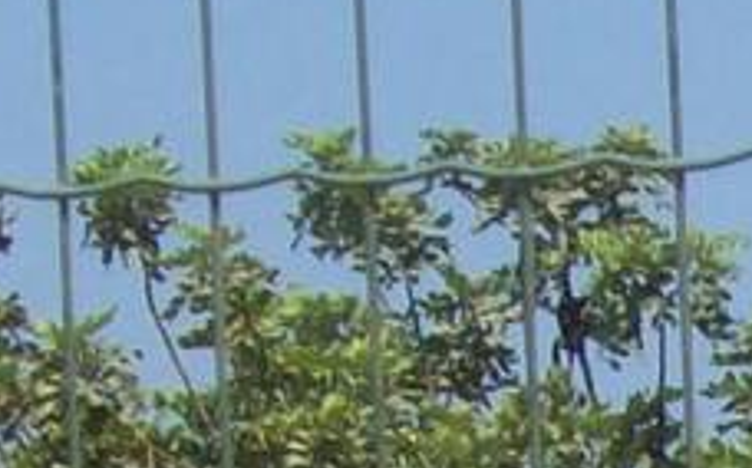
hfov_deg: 4.9
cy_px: 1191
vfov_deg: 3.1
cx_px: 1844
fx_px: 8538
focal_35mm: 417
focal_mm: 9.4
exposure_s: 1/443
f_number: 6
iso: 80
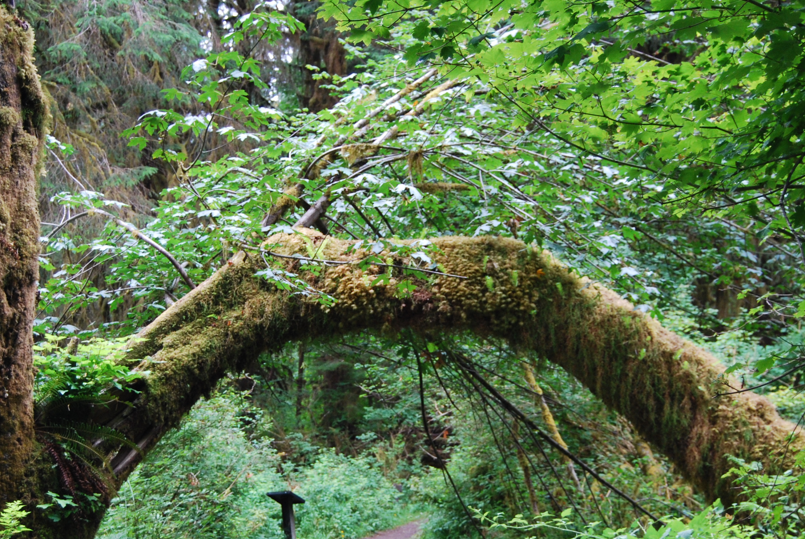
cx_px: 359
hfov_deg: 28.0
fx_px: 1612
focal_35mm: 72
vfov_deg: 19.0
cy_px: 302
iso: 400
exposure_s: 1/25
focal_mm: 30
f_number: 4.2
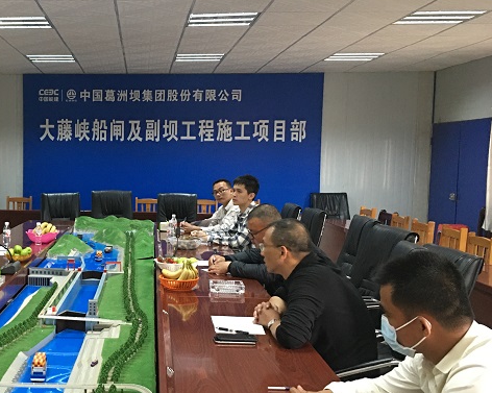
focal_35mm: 48
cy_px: 228
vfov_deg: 31.4
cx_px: 92
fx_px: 699
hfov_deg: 37.3
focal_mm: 4.15
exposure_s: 1/10
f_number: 2.2
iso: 80
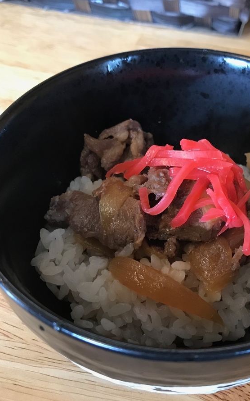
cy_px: 202
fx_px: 436
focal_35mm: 40
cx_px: 166
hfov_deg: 31.7
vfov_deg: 49.3
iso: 50
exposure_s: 1/15
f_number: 1.8
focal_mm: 3.99
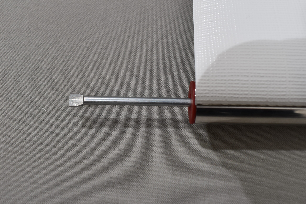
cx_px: 153
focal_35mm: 34
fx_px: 293
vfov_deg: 38.4
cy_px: 102
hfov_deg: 55.1
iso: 400
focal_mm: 23
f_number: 8
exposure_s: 1/60
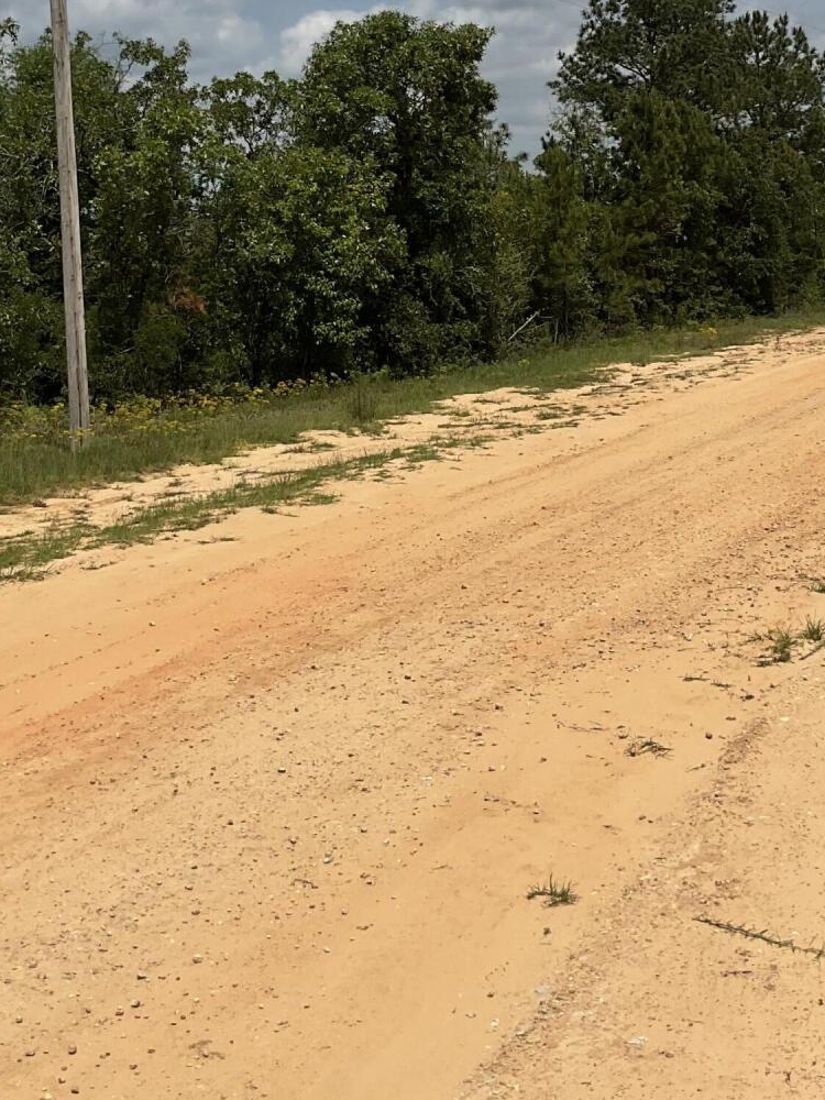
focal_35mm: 58
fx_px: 1843
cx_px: 374
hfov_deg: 25.2
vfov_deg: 32.2
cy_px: 200
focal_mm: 3
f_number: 1.8
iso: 16
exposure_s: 1/4785
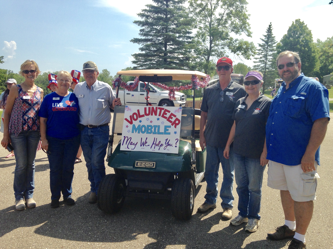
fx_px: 317
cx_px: 166
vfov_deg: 42.9
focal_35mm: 33
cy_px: 124
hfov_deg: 55.4
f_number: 2.4
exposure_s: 1/1261
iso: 50
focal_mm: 4.12
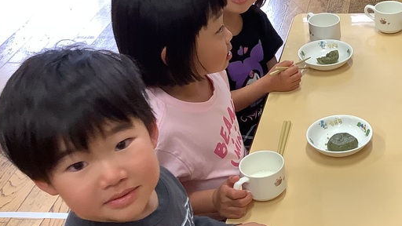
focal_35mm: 66
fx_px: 704
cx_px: 374
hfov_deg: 30.3
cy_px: 91
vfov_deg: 18.2
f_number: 2.4
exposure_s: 1/60
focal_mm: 3.3
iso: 100
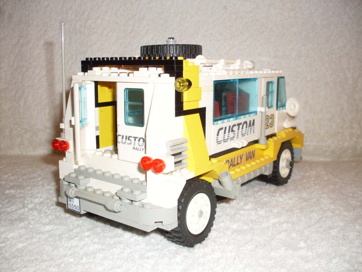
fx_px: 397
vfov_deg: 37.7
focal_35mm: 38
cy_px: 136
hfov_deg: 49.0
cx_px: 181
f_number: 2.8
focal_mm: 6.3
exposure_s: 1/45
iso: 100
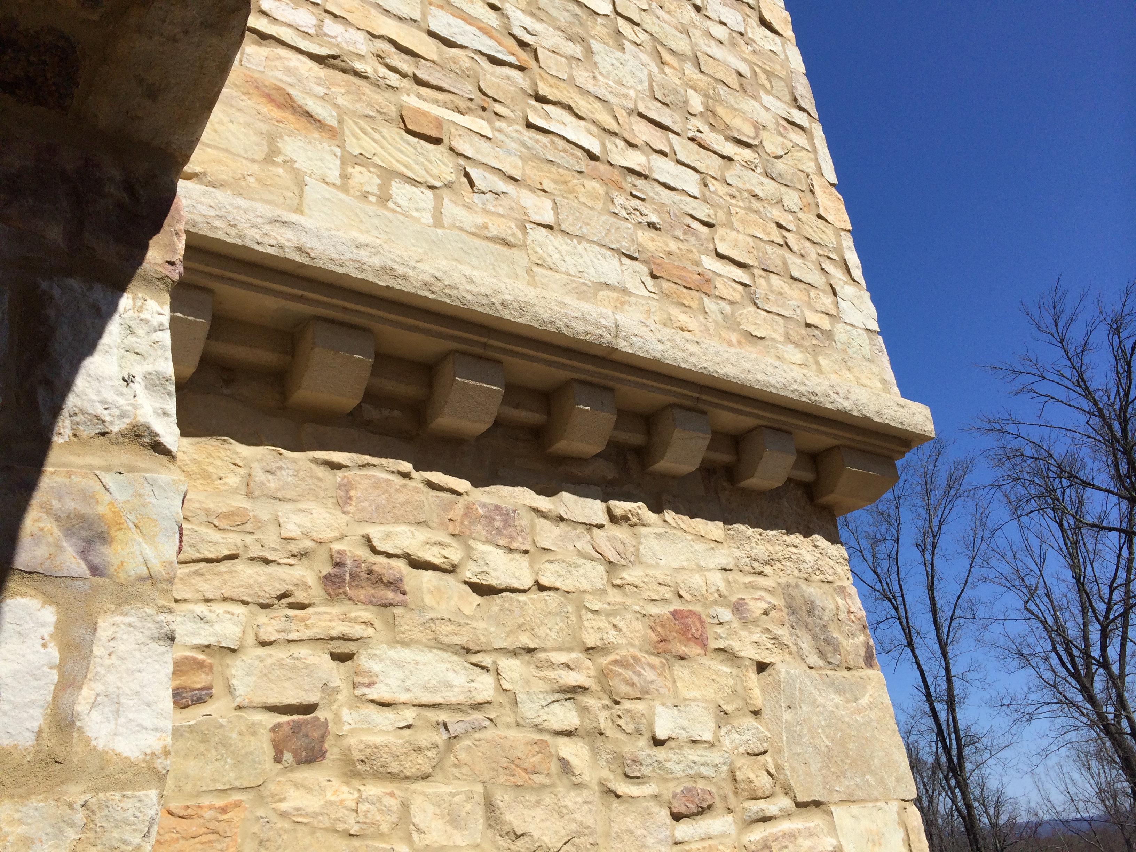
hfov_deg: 60.0
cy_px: 426
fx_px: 985
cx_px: 568
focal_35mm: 30
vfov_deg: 46.8
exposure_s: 1/3425
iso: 32
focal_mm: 4.12
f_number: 2.2
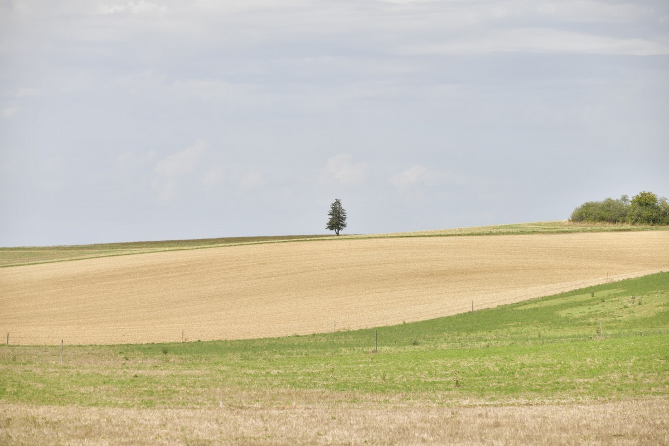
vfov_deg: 9.1
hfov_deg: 13.7
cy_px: 223
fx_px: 2787
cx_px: 334
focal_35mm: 150
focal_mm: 150
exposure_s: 1/800
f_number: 7.1
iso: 250
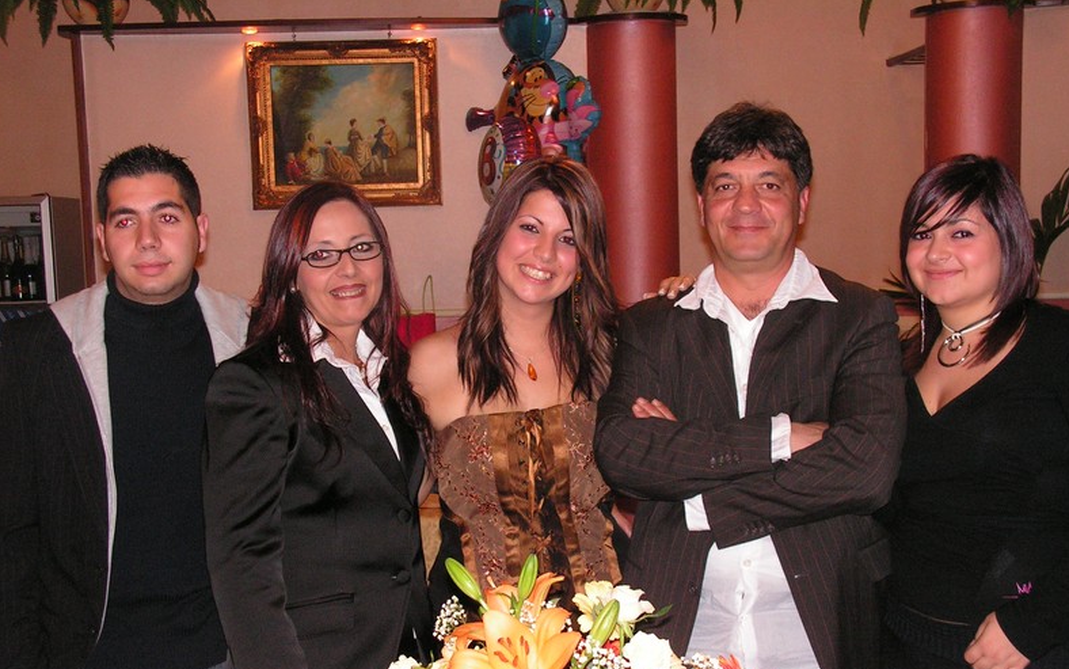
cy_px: 402
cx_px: 541
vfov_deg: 22.7
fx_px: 1661
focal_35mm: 57
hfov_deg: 35.7
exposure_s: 1/60
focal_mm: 8.9
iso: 200
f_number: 3.2
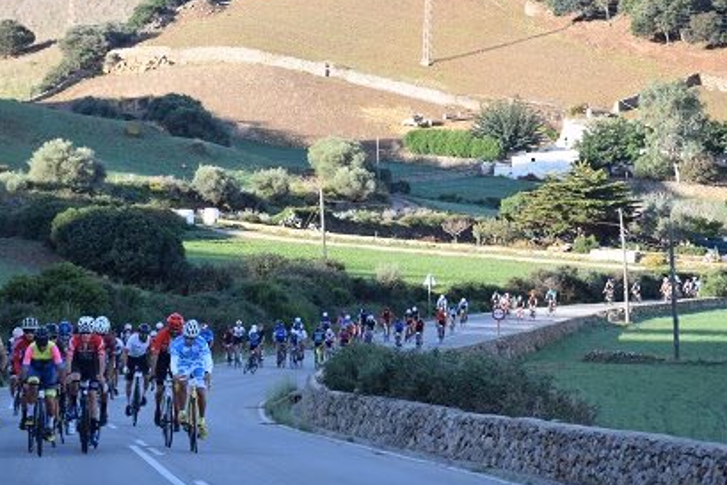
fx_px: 4000
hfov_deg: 10.4
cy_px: 162
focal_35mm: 198
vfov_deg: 6.9
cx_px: 293
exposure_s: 1/250
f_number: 8
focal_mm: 90
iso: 360
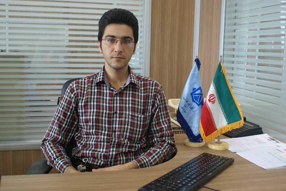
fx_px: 334
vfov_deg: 32.0
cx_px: 143
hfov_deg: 46.3
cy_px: 96
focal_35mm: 42
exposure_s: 1/30
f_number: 4.5
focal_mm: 28
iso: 400
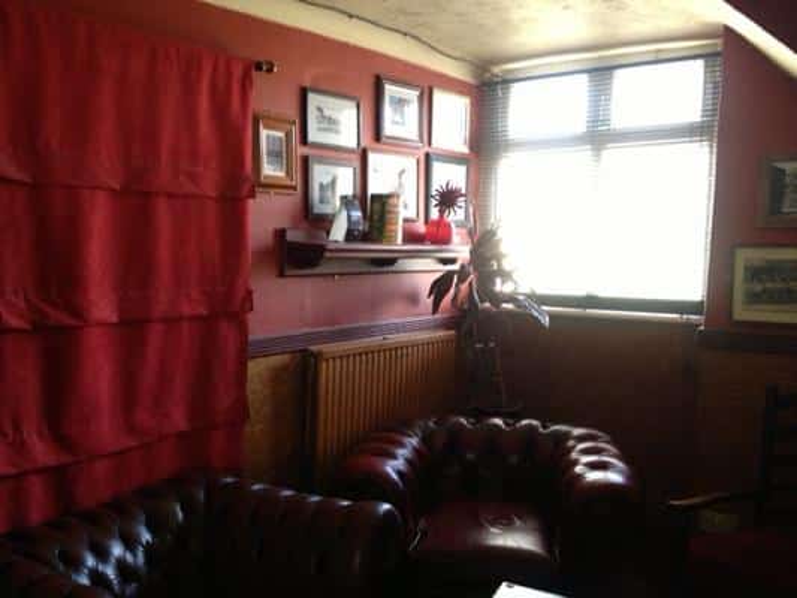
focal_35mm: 35
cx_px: 398
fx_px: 806
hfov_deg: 52.6
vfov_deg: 40.7
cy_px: 299
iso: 125
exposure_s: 1/20
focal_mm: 4.28
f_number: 2.4
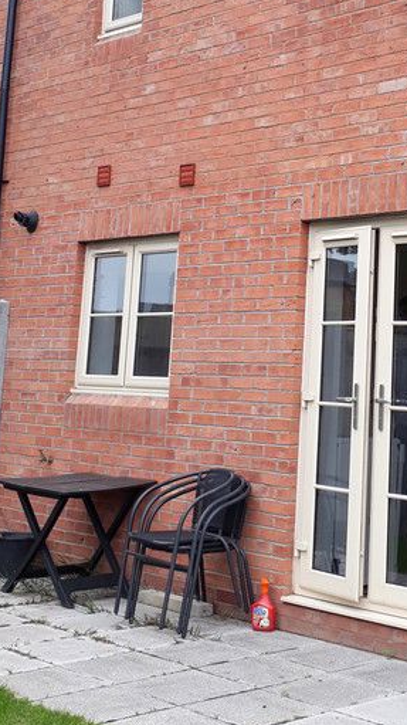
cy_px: 209
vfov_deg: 34.9
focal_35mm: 59
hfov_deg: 20.0
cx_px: 359
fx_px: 1133
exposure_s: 1/218
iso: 40
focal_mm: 3.6
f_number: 1.9
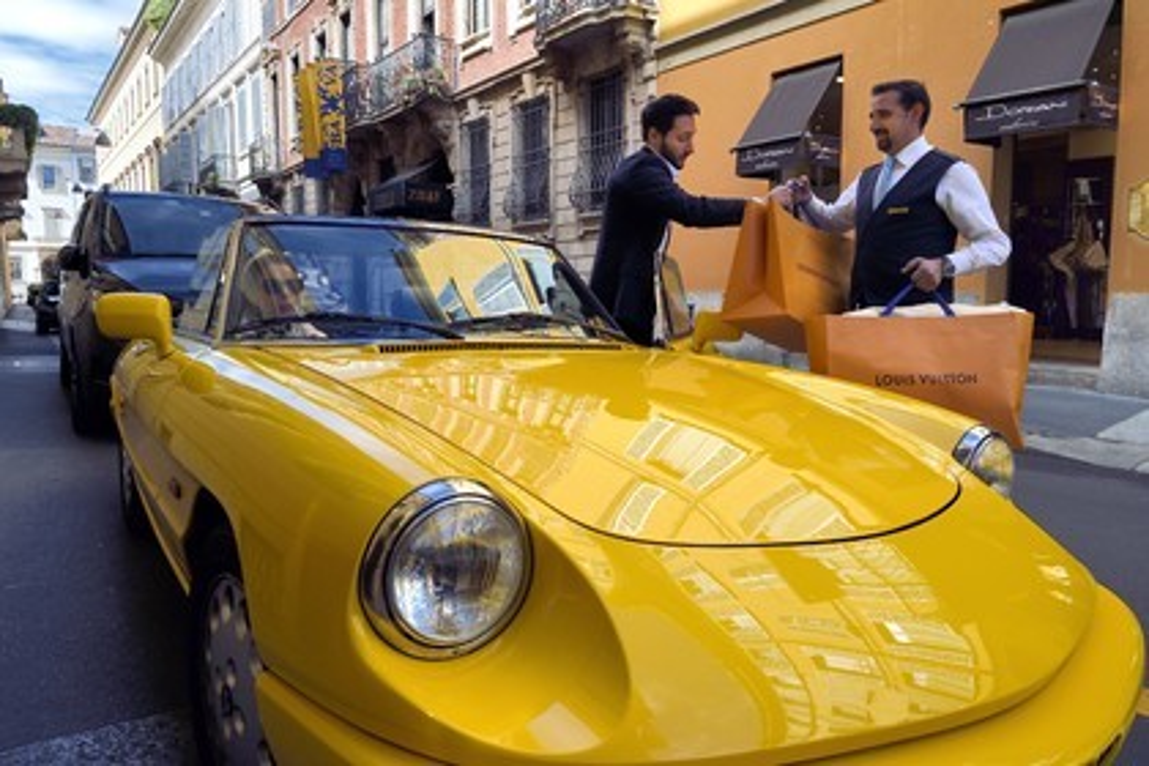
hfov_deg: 73.7
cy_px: 383
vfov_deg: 53.1
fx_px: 766
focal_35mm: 24
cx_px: 574
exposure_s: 1/250
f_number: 13
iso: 400
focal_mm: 24
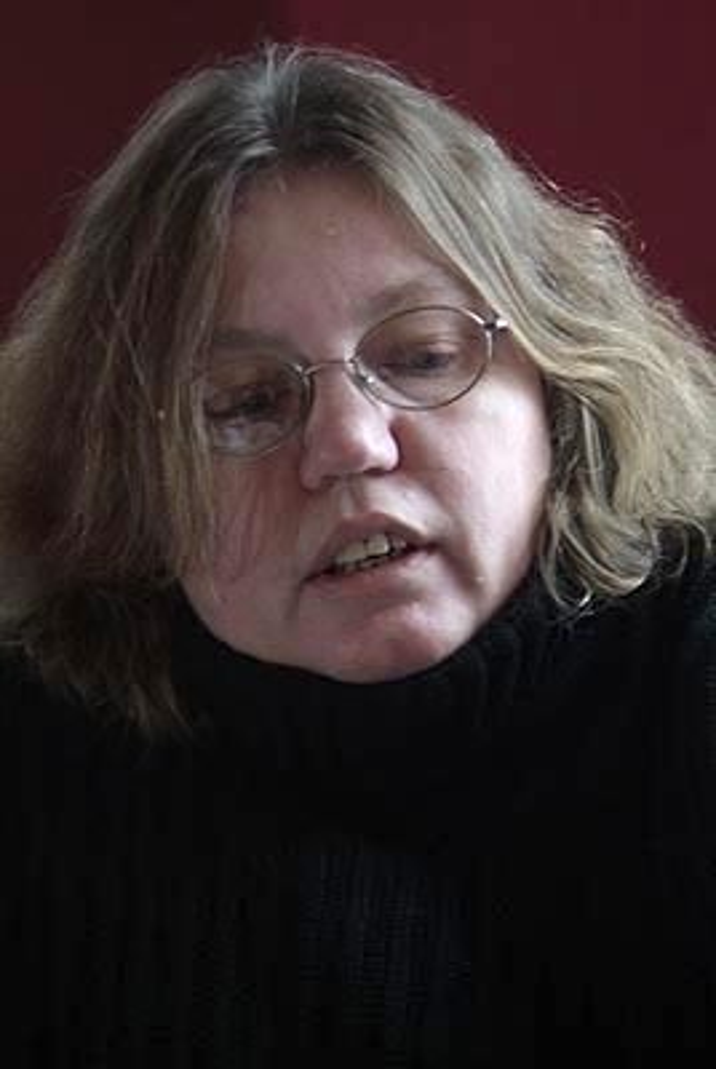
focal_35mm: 158
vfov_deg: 13.0
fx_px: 4697
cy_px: 534
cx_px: 358
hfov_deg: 8.7
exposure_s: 1/45
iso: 800
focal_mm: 105
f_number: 2.8
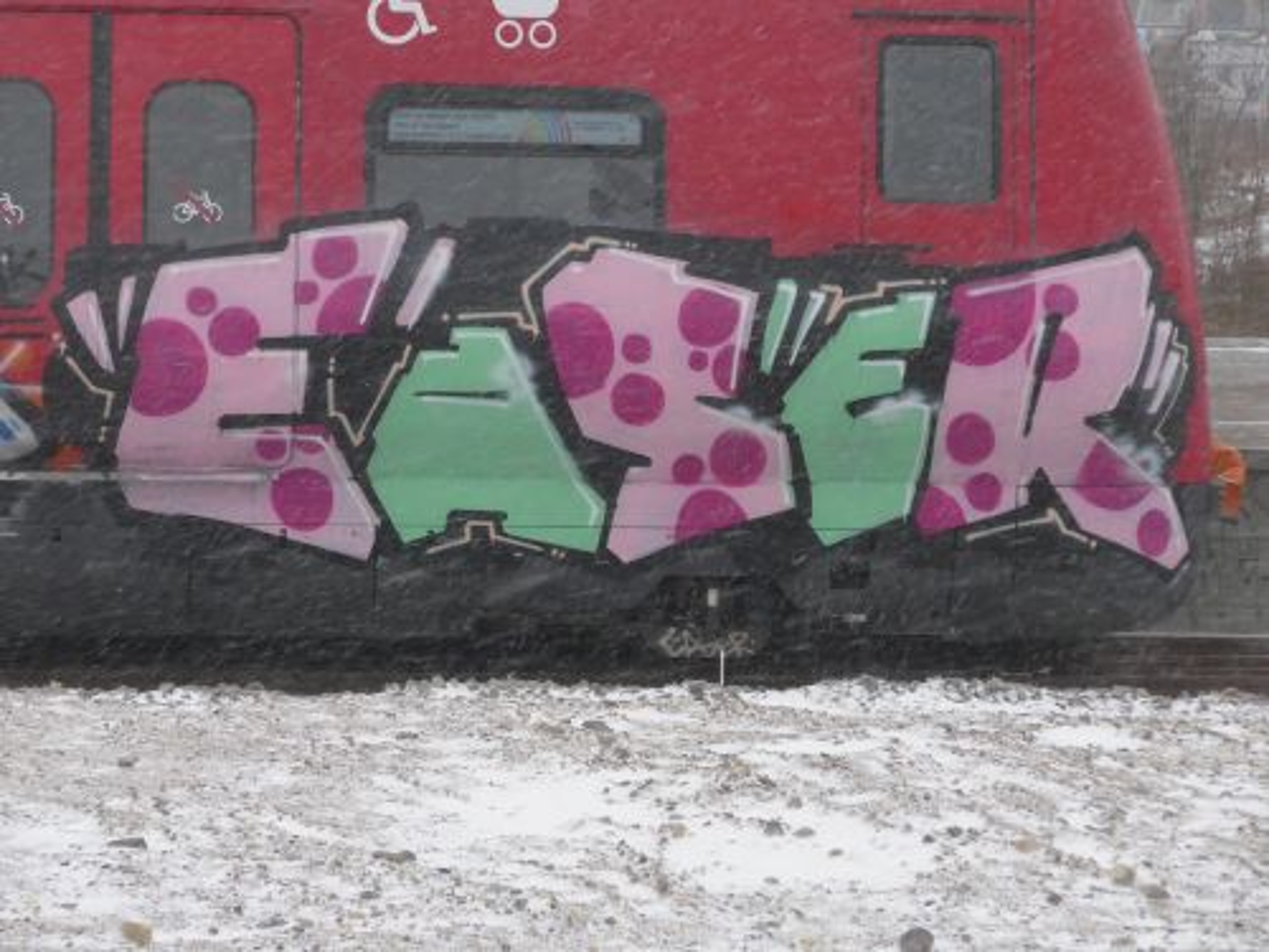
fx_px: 5132
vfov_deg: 10.6
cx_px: 634
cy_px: 476
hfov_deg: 14.1
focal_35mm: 140
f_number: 5.4
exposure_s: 1/200
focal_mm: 27.3
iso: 640
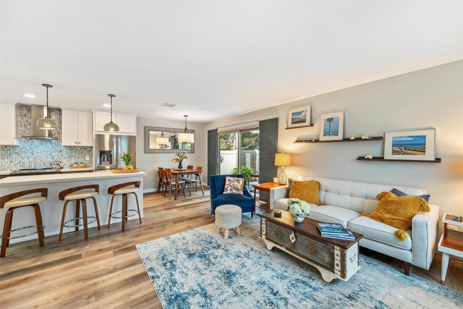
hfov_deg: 104.2
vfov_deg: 81.2
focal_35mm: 14
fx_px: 180
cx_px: 232
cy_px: 154
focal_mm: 14
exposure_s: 1/15
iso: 800
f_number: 5
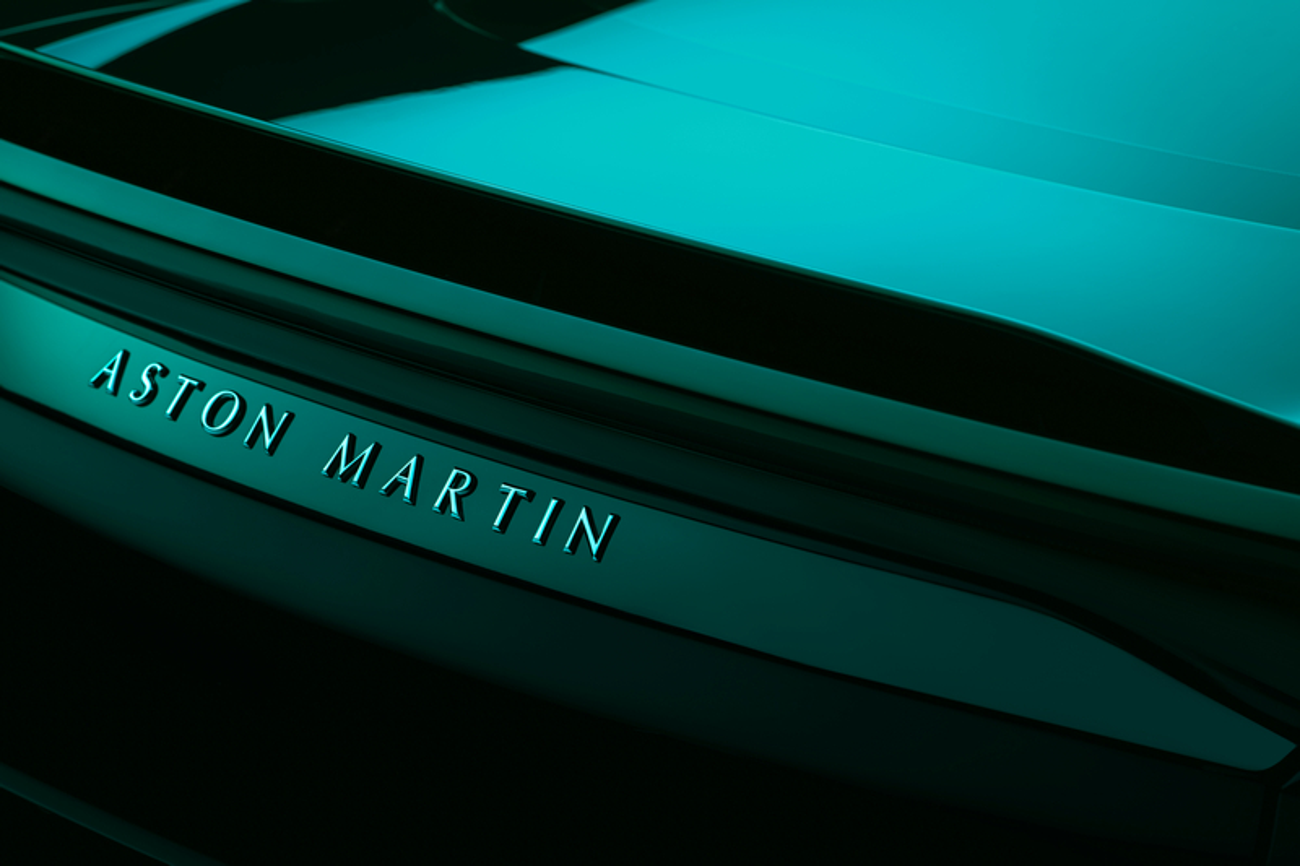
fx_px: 4874
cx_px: 650
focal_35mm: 135
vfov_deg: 10.2
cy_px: 433
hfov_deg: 15.2
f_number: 7.1
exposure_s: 1/4
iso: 100
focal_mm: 135
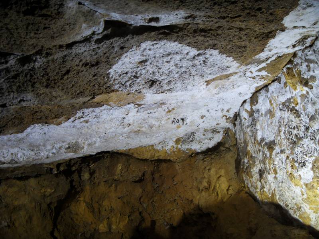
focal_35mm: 39
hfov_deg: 47.9
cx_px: 160
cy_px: 120
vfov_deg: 36.8
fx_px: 359
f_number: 3.5
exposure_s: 6
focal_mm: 6.6
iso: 80
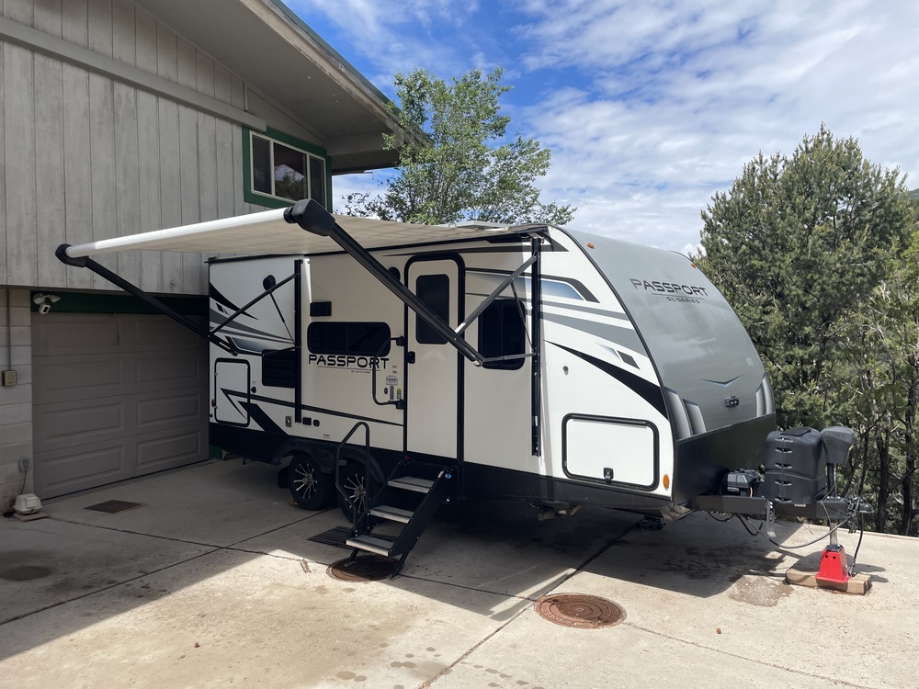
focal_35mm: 26
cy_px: 344
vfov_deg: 53.1
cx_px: 460
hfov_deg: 67.3
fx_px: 690
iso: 32
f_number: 1.6
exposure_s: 1/3300
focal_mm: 4.2
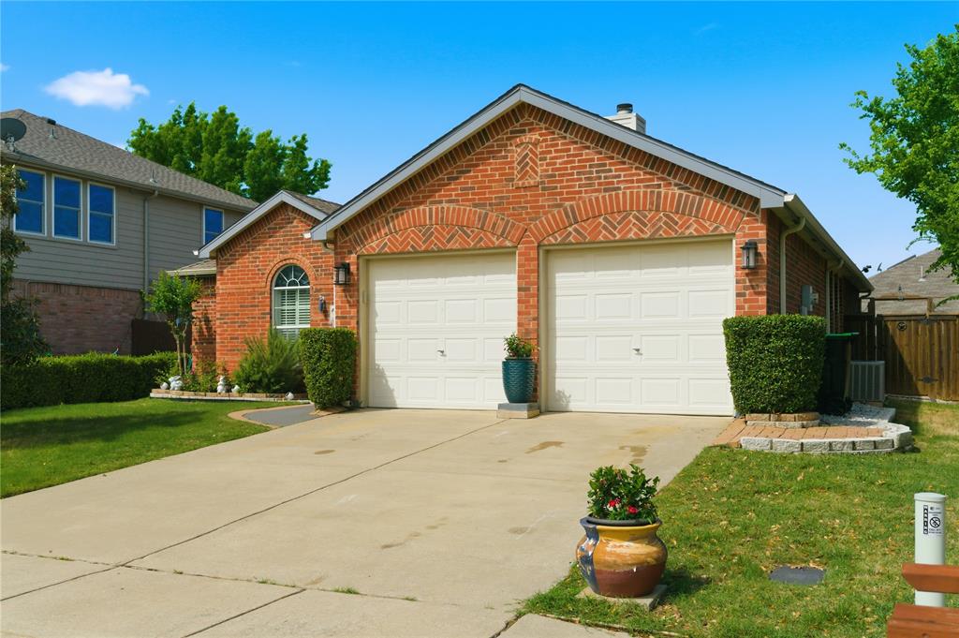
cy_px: 319
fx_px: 932
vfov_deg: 37.8
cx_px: 480
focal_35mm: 35
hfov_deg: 54.5
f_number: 8
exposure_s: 1/1250
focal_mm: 35
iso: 800
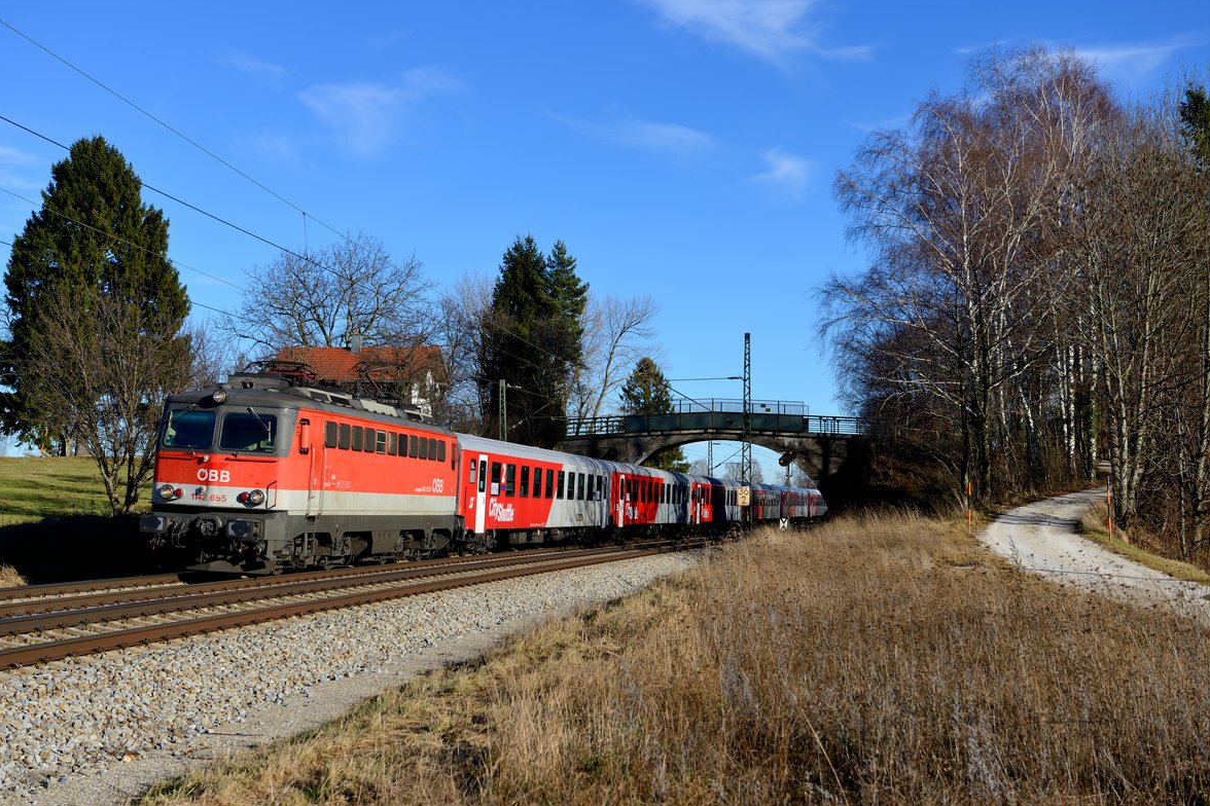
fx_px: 1714
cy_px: 400
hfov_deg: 38.9
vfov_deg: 26.5
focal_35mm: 51
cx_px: 599
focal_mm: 50
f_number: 5.6
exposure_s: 1/1600
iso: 200
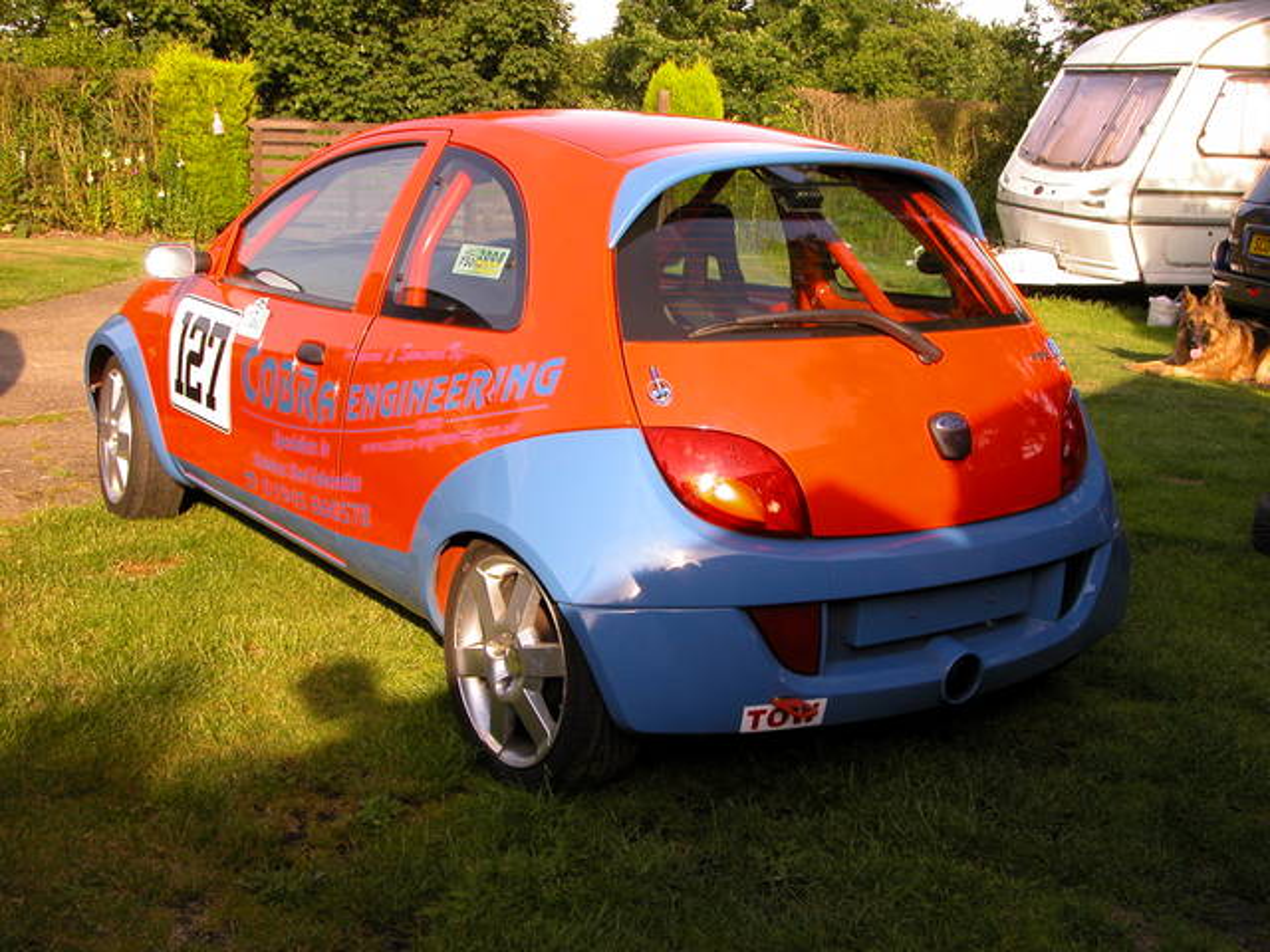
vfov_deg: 31.5
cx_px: 635
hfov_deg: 41.2
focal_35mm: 46
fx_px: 1688
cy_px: 476
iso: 100
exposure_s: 1/184
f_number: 5.3
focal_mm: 11.6
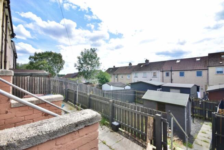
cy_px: 75
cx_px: 112
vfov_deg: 77.4
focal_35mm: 15
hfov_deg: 100.4
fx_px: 93
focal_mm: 10
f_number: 20
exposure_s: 1/200
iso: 800
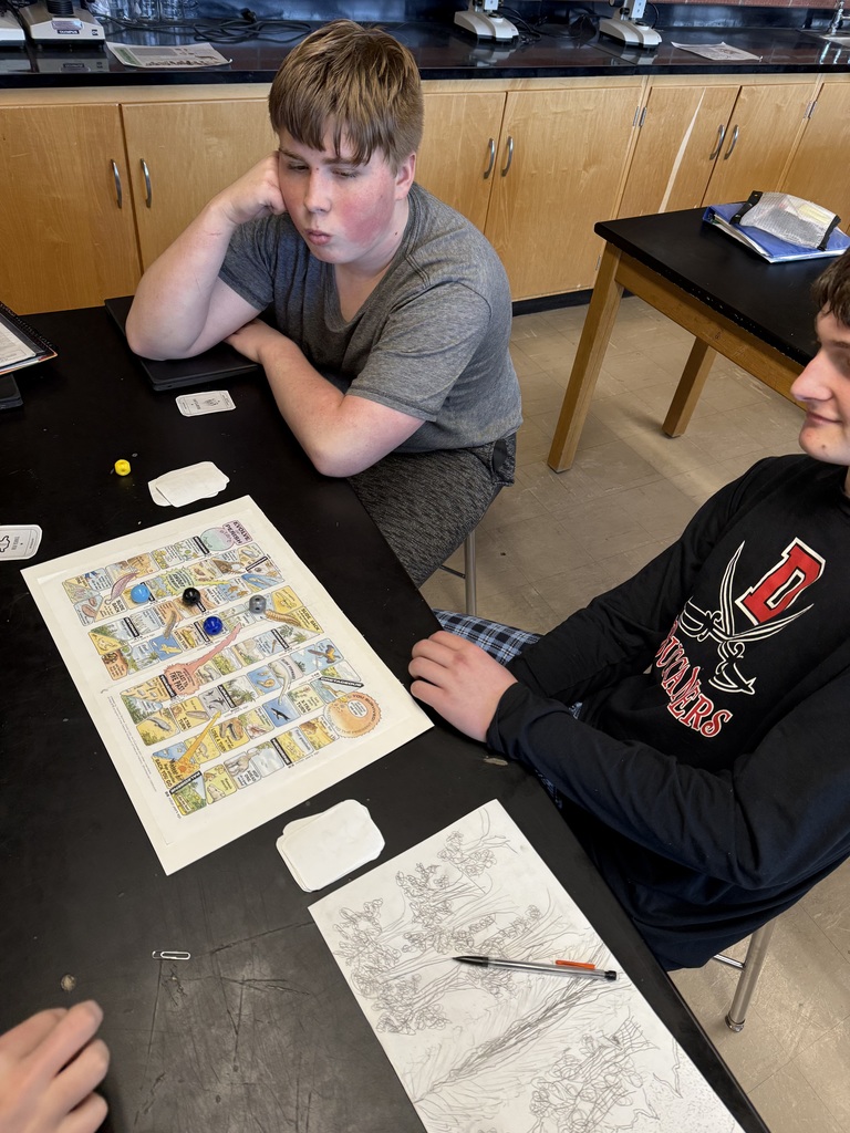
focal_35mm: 24
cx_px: 425
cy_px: 566
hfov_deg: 56.8
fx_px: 786
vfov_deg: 71.6
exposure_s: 1/120
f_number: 1.78
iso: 160
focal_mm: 6.76
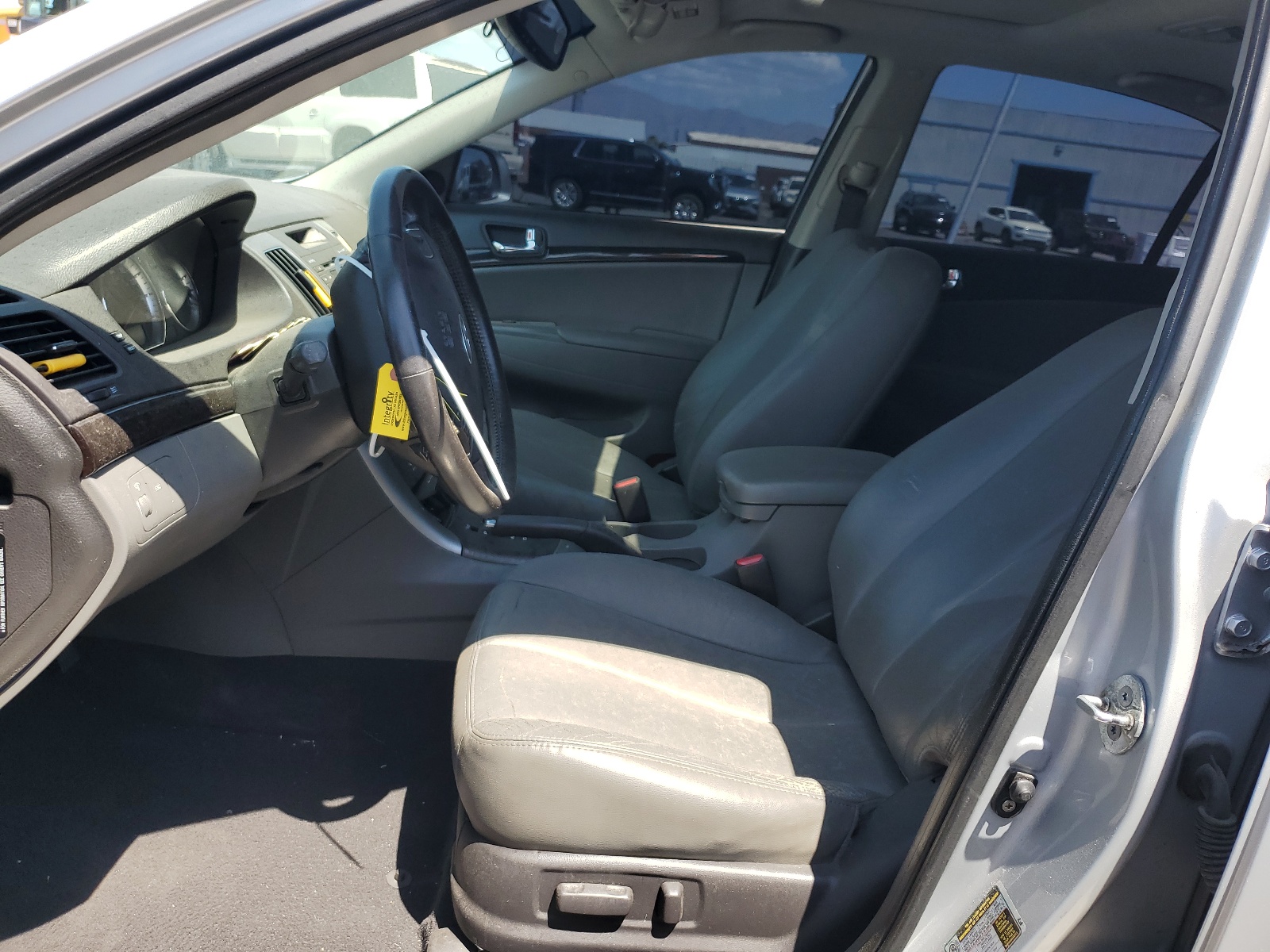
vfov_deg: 53.1
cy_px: 476
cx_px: 635
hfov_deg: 67.3
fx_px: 954
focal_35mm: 26
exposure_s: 1/833
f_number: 1.5
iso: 50
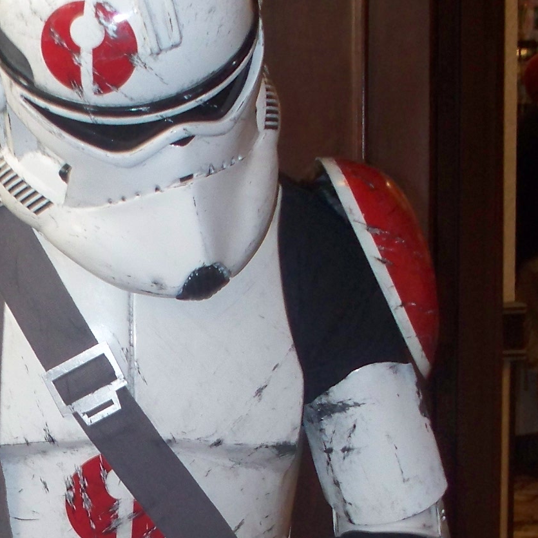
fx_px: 2479
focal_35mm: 141
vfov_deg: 12.1
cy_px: 623
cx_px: 24
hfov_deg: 12.3
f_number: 2.9
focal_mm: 9.86
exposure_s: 1/30
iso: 200
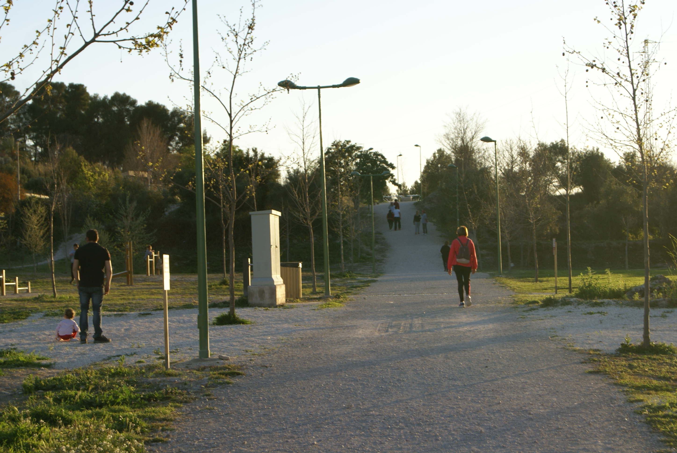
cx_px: 338
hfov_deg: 24.6
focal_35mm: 82
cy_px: 226
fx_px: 1553
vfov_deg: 16.6
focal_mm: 55
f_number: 9
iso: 100
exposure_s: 1/125
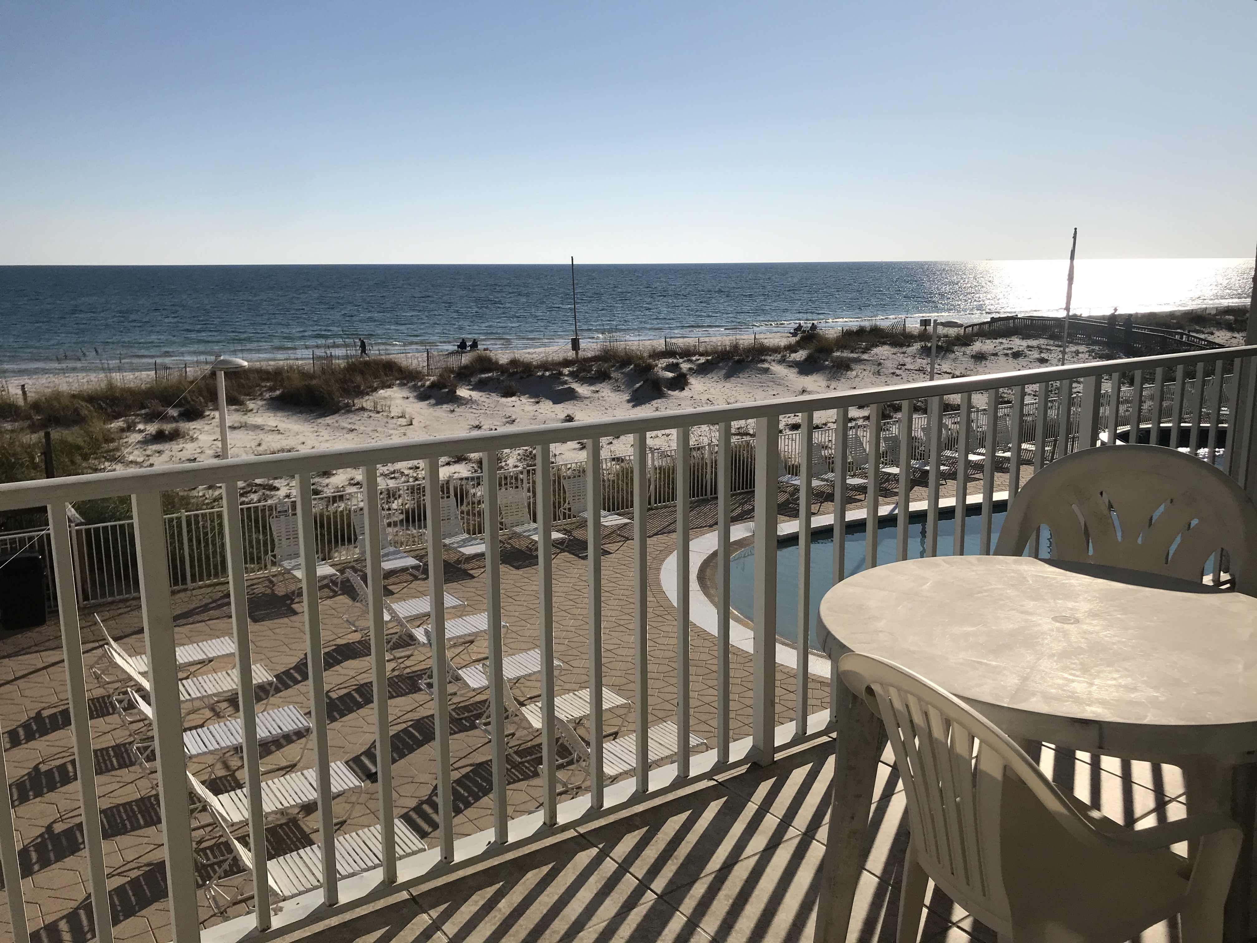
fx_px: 1017
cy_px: 472
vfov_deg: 49.7
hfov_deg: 63.4
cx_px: 628
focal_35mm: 28
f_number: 1.8
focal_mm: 3.99
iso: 20
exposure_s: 1/8772
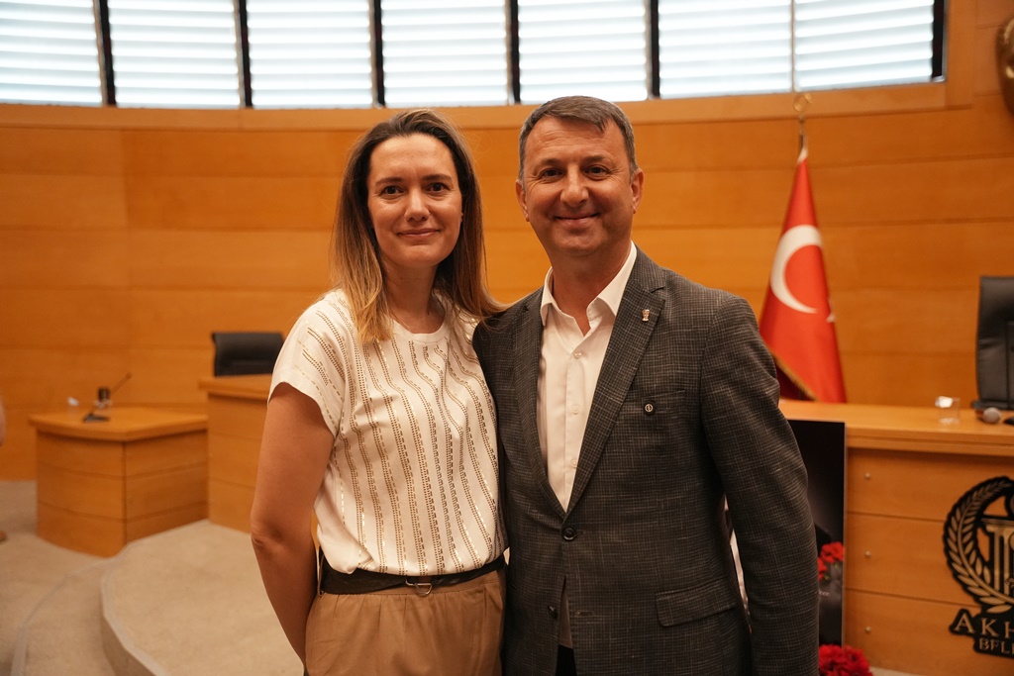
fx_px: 969
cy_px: 338
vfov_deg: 38.5
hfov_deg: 55.2
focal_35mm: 34
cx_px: 507
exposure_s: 1/250
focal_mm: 34.4
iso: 3200
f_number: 2.8
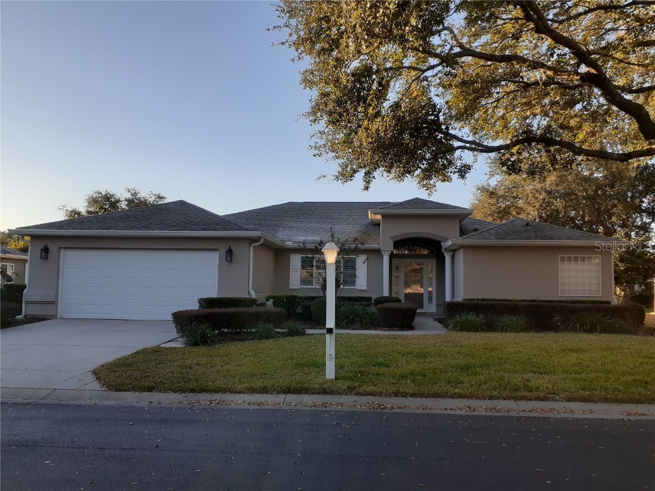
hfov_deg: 65.3
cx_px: 328
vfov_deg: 51.4
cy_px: 246
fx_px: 511
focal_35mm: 27
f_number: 1.9
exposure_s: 1/467
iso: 40
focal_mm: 3.6
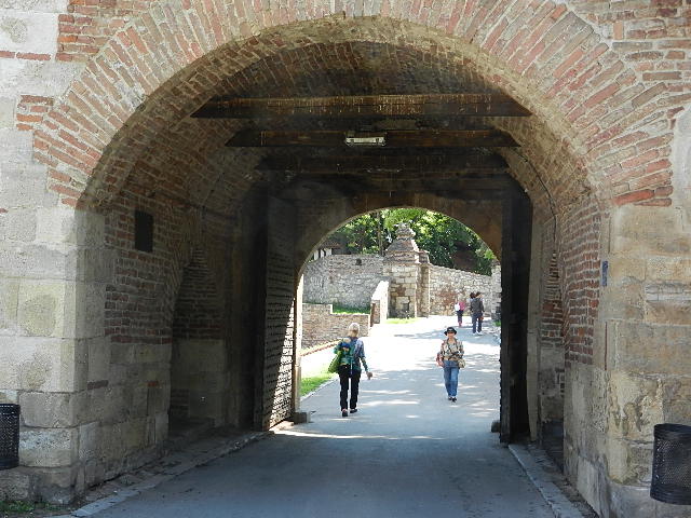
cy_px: 259
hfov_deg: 42.1
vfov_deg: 32.2
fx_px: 898
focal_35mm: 45
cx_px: 346
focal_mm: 8.2
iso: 160
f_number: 4.2
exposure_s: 1/200
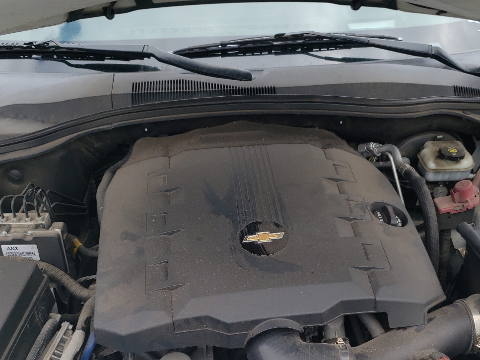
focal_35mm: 43
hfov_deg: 43.8
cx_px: 264
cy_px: 259
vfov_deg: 33.1
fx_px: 596
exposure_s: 1/909
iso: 50
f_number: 1.5
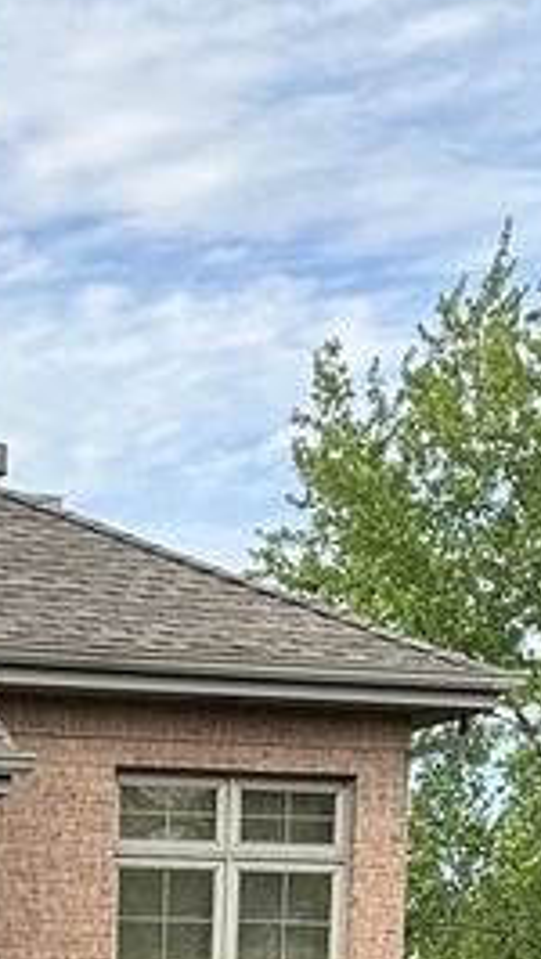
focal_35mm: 106
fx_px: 2698
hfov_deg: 11.3
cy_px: 1658
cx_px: -90
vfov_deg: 17.0
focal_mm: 6.86
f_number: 1.78
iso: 80
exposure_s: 1/785
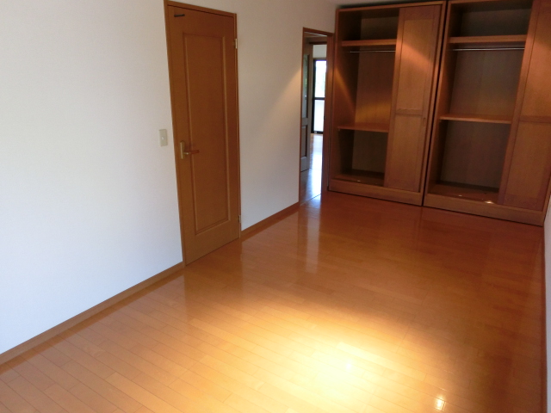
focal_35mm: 25
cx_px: 276
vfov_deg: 54.9
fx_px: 398
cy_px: 206
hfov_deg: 69.4
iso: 320
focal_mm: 4.4
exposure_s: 1/125
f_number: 3.3
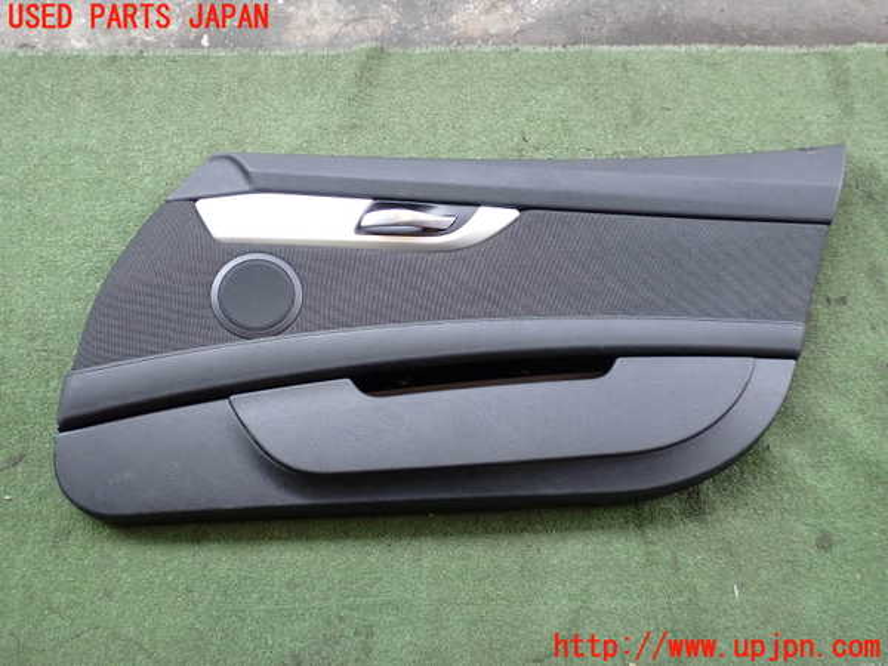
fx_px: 770
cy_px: 333
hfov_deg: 60.0
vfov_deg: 46.8
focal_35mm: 30
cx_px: 444
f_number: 2.3
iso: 200
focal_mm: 5.4
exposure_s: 1/125
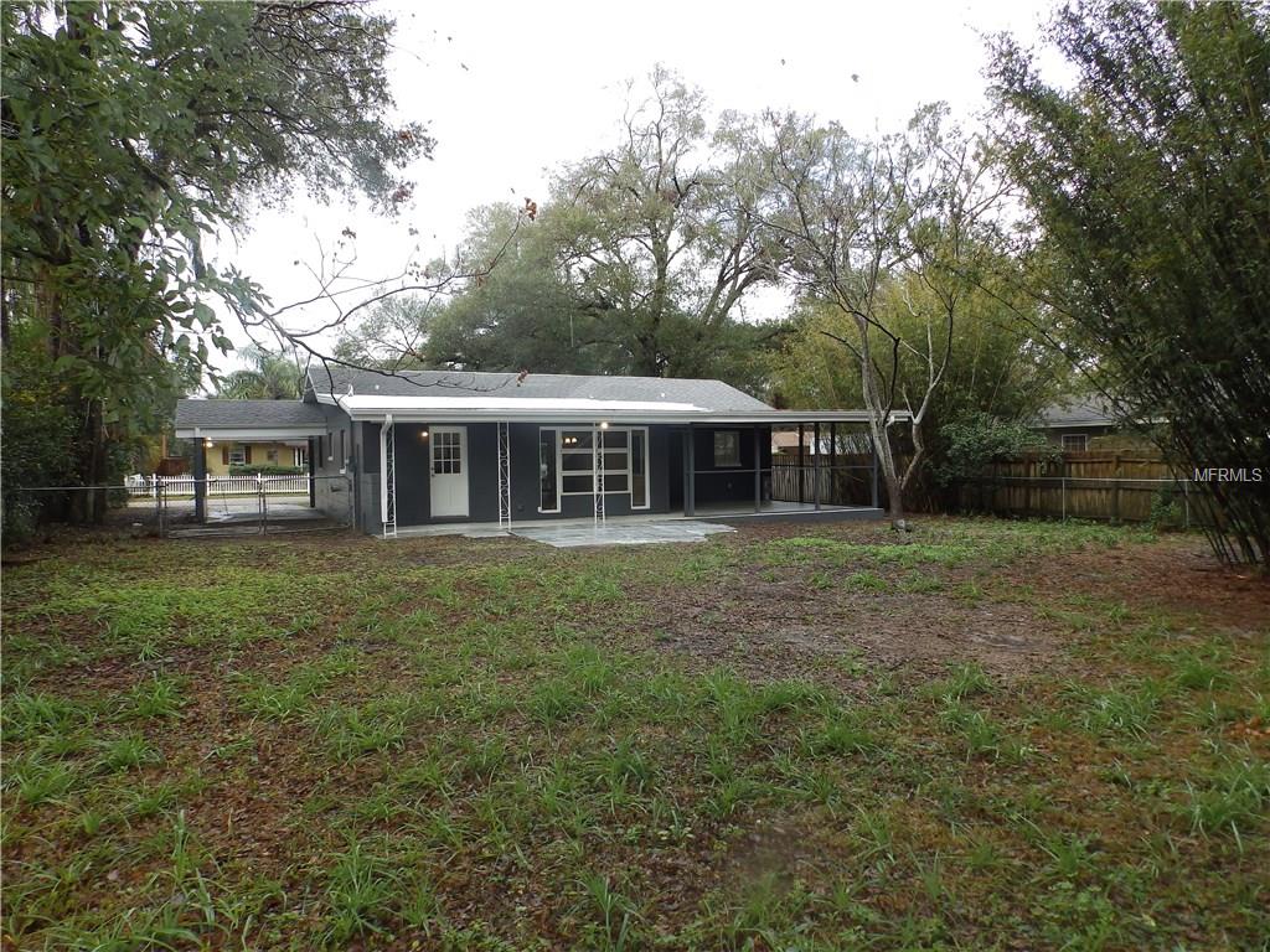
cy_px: 476
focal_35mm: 22
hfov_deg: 76.4
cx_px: 635
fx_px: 807
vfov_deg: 61.1
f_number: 3.4
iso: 80
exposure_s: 1/125
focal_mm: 4
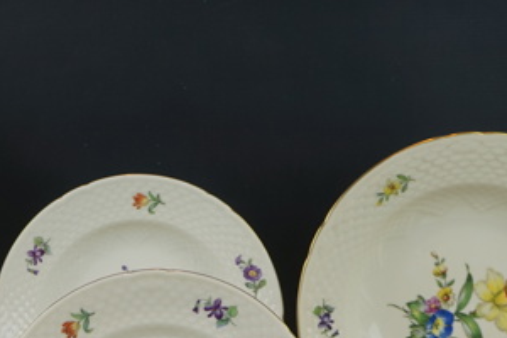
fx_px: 1732
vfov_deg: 10.8
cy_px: 493
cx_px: 54
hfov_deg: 16.4
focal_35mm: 123
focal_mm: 41
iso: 100
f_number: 5.6
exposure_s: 1/80
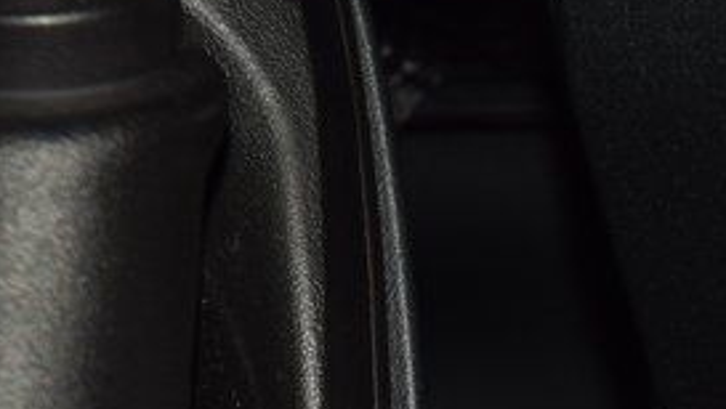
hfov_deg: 5.2
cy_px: 825
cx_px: 1074
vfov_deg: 2.9
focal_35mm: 412
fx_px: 7937
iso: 100
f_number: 8
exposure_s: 1/125
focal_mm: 70
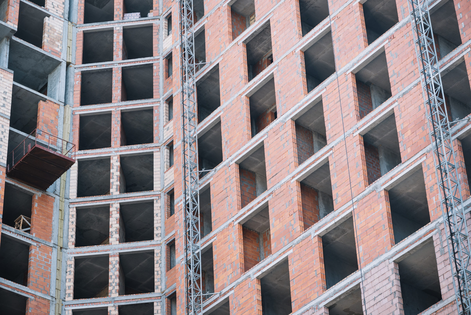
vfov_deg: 13.1
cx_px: 236
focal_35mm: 105
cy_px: 158
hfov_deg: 19.4
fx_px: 1374
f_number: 4.5
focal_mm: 105
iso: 250
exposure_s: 1/400
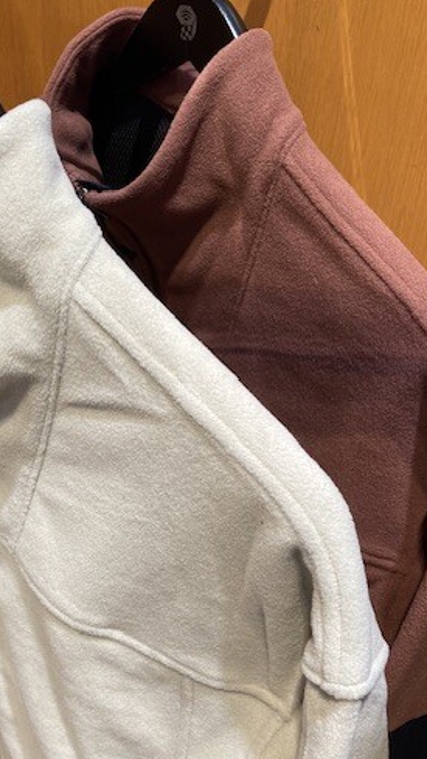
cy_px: 442
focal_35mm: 40
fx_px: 804
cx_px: 96
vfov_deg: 50.2
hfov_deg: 29.2
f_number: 1.8
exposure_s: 1/50
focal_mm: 3.99
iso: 50
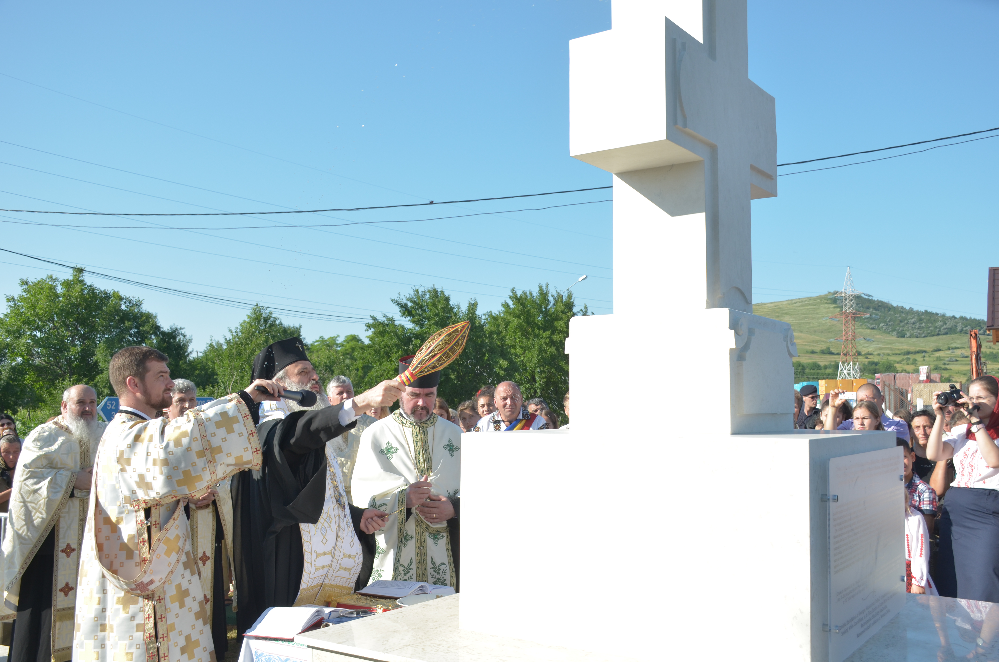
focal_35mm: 34
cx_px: 500
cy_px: 331
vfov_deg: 38.2
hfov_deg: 55.2
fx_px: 955
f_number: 5.6
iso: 250
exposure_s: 1/500
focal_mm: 23
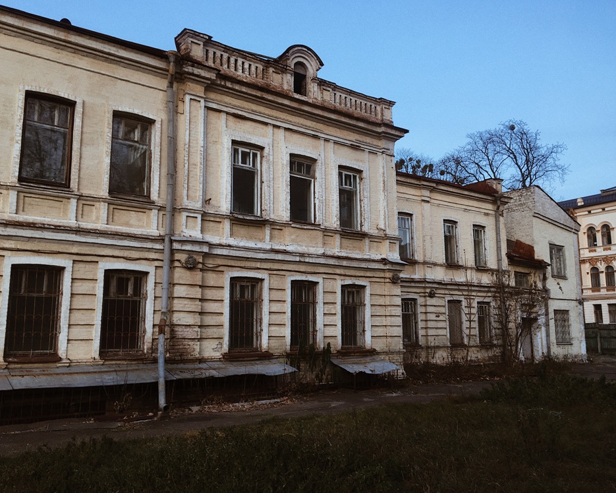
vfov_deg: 47.1
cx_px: 322
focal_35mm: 31
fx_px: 565
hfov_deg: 57.2
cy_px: 242
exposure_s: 1/50
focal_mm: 4.15
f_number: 2.2
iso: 25
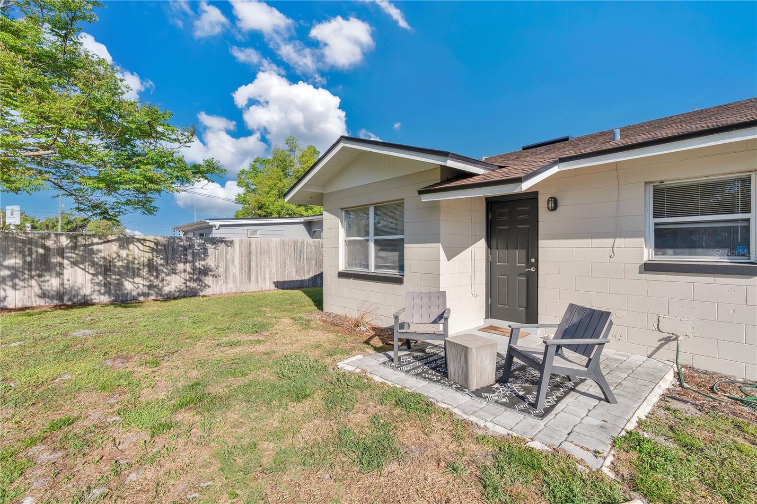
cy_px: 252
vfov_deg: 73.7
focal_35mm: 16
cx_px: 378
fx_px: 336
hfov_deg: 96.7
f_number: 8
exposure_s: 1/320
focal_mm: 16
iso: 100
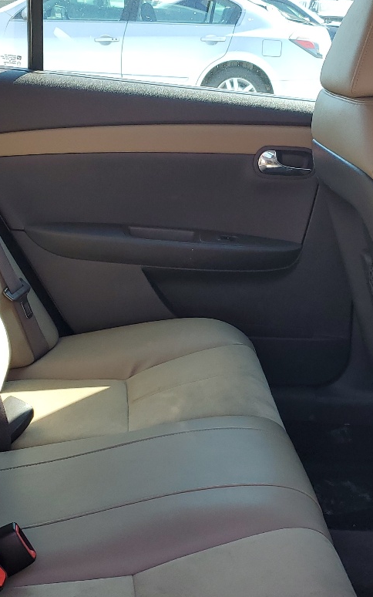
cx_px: 186
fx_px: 927
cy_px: 332
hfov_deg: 22.8
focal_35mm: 57
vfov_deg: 35.6
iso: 50
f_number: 1.5
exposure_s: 1/435
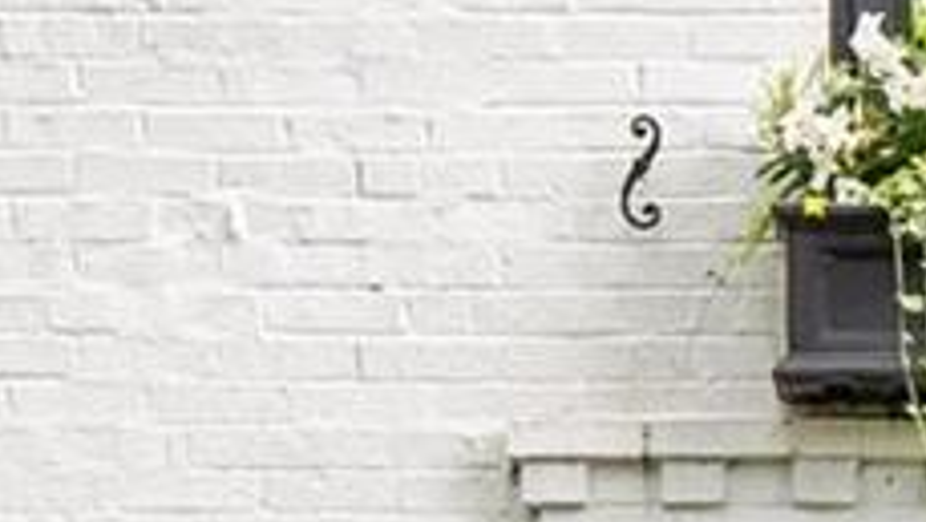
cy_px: 1424
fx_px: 6460
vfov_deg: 4.5
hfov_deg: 8.1
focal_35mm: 263
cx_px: 1161
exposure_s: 1/200
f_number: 6.3
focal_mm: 18
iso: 400
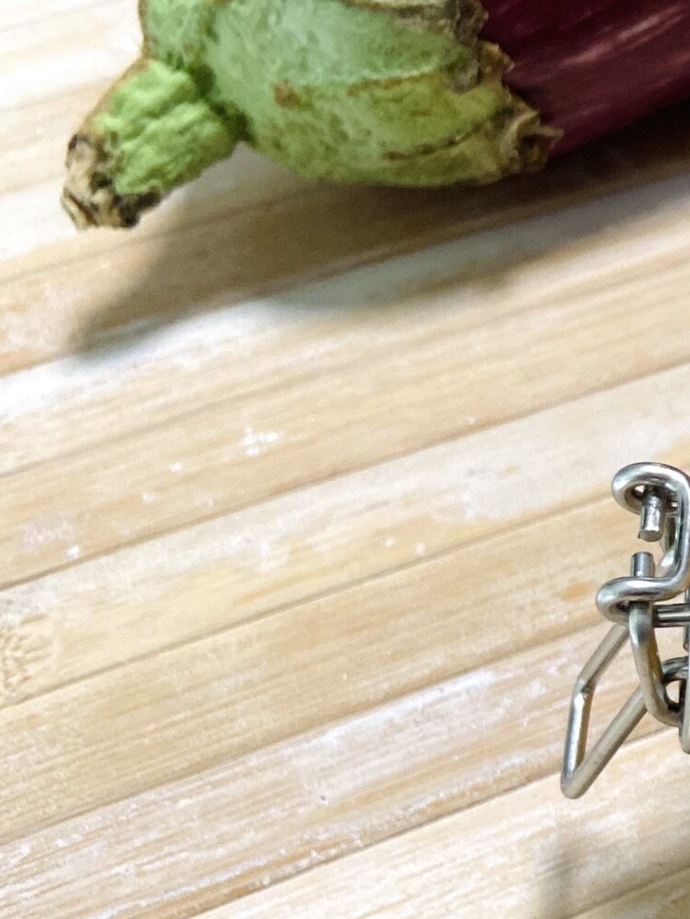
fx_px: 1780
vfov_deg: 29.0
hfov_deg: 18.4
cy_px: 478
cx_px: 1147
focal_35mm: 67
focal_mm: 4.25
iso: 200
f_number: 1.8
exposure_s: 1/50
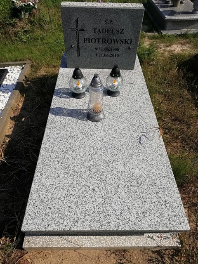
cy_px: 132
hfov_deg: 53.1
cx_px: 99
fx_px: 198
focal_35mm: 26
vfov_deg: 67.3
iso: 50
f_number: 2.2
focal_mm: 3.21
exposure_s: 1/1931
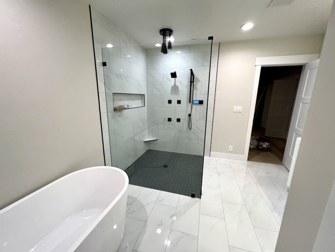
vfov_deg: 89.9
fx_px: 126
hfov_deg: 106.2
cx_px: 168
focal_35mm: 13
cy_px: 126
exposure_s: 1/120
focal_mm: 1.57
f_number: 1.8
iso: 160
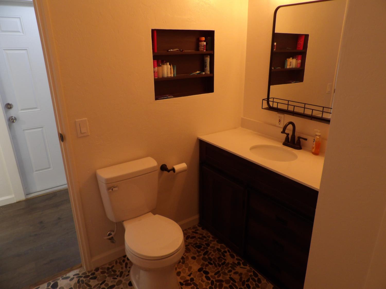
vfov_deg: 56.8
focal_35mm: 24
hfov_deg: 71.6
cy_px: 144
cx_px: 193
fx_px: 268
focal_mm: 4.3
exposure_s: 1/24
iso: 200
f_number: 2.8
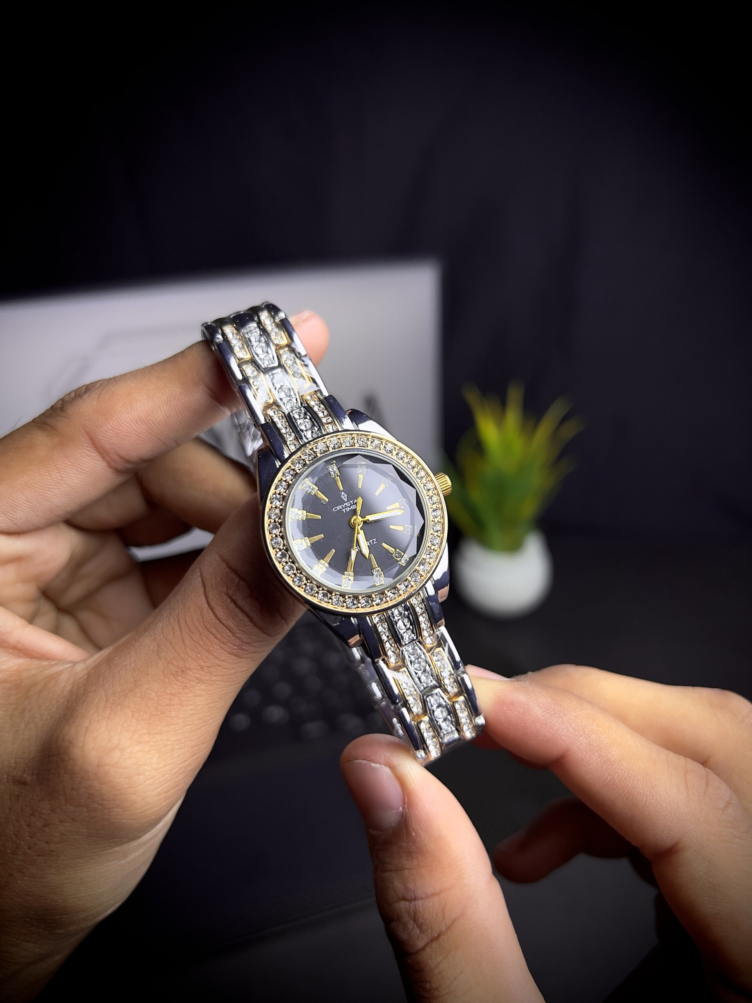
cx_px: 376
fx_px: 753
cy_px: 502
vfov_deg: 67.3
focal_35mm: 26
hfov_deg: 53.1
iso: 50
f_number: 1.5
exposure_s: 1/389
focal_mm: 5.7
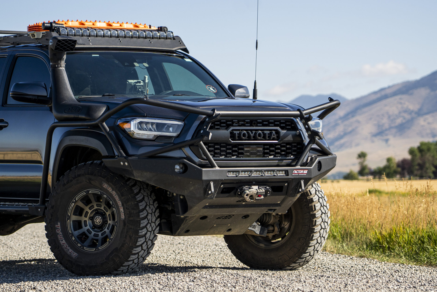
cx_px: 218
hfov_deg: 13.0
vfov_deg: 8.7
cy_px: 146
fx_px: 1912
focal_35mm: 158
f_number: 4
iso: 400
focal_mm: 105
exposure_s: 1/2000
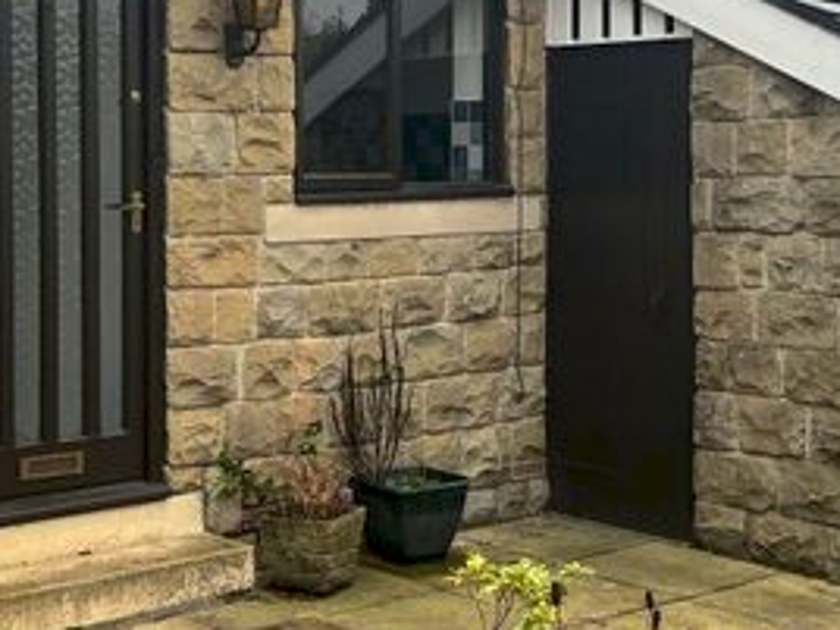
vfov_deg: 21.5
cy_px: 180
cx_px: 260
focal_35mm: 68
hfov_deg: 28.3
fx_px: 1650
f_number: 1.6
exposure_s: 1/211
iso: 40
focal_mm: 5.1
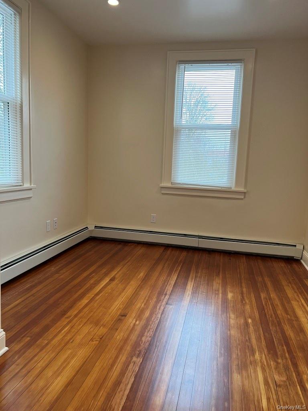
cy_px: 206
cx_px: 154
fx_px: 308
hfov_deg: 53.1
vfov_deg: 67.3
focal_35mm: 26
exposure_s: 1/120
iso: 125
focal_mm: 5.7
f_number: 1.5
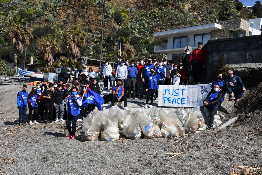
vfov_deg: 33.4
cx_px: 131
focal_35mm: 40
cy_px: 88
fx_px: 291
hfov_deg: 48.5
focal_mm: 27
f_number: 25
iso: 400
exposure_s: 1/200
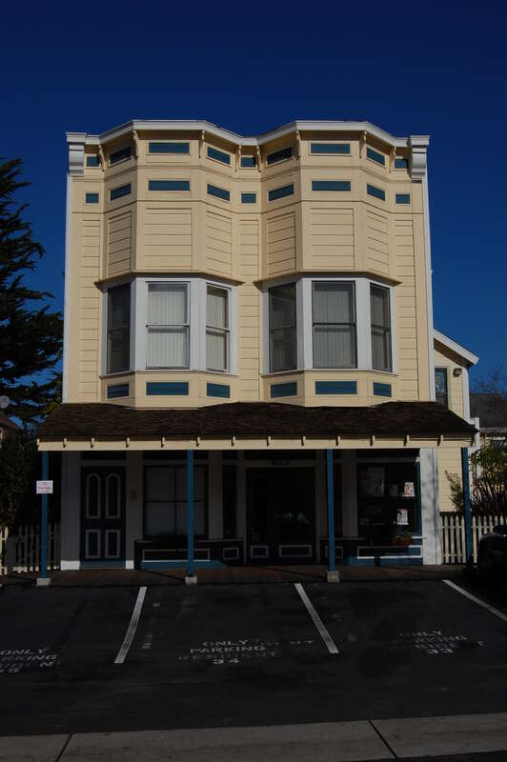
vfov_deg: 46.4
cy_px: 381
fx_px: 889
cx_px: 254
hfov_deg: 31.8
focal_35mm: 42
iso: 200
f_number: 16
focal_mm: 28
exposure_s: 1/500
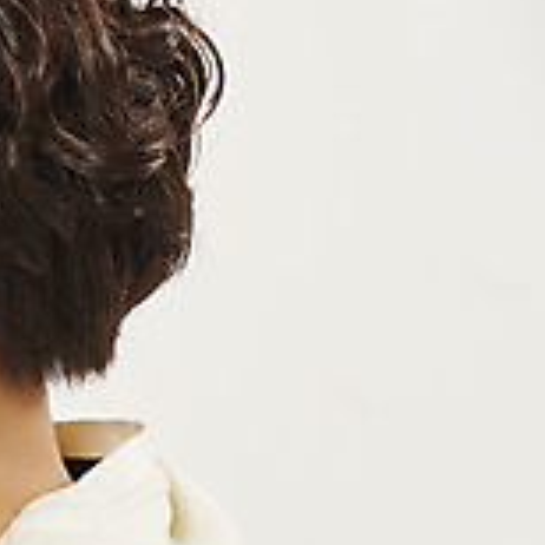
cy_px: 566
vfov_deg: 4.3
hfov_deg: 4.3
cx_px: -504
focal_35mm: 404
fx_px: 7196
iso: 125
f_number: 8
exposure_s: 1/125
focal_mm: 122
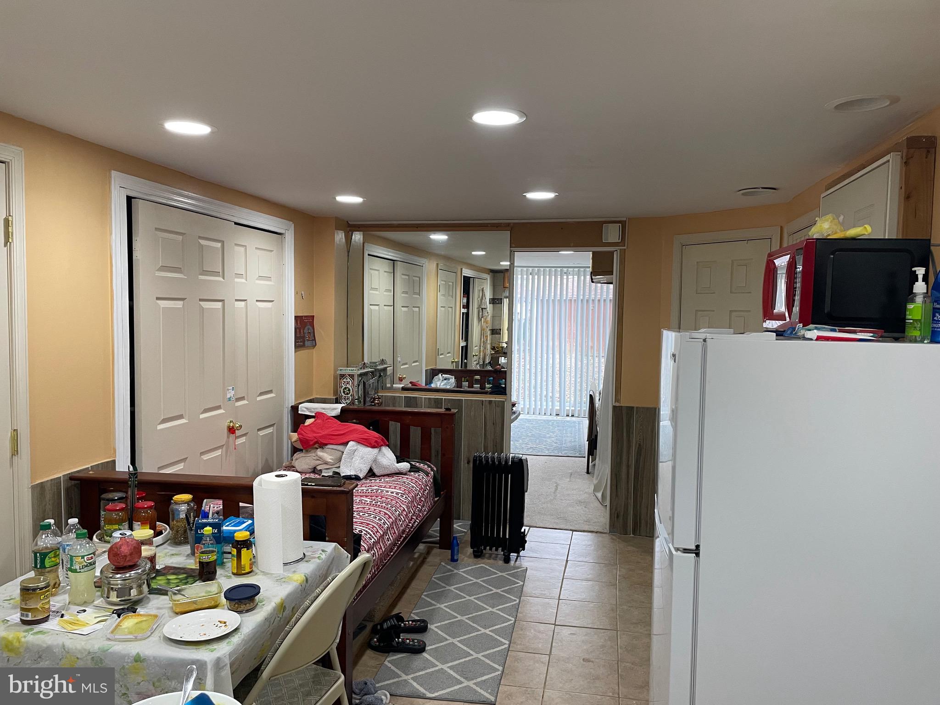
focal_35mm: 26
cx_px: 470
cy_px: 352
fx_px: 706
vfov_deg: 53.1
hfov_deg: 67.3
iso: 125
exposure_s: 1/60
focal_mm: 4.2
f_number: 1.6
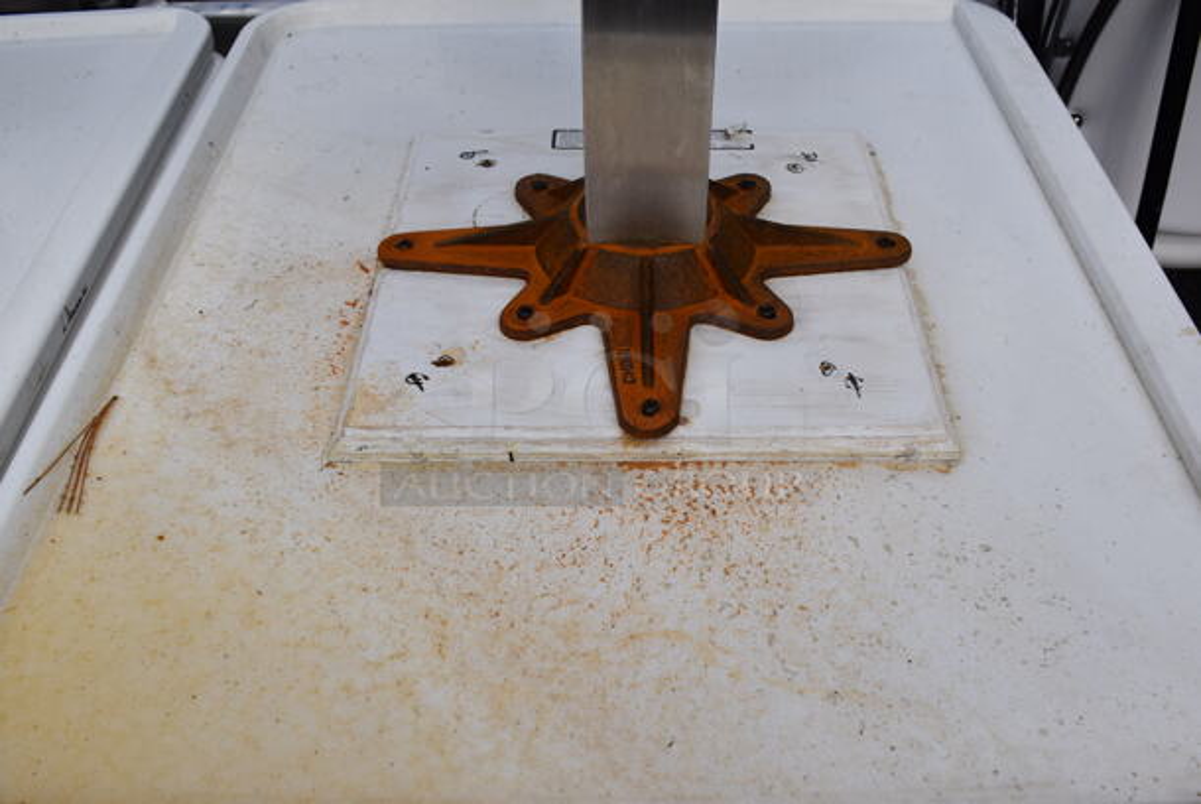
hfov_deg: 55.1
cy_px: 402
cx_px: 600
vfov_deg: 38.4
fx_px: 1152
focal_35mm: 34
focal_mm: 23
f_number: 9
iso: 200
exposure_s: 1/640
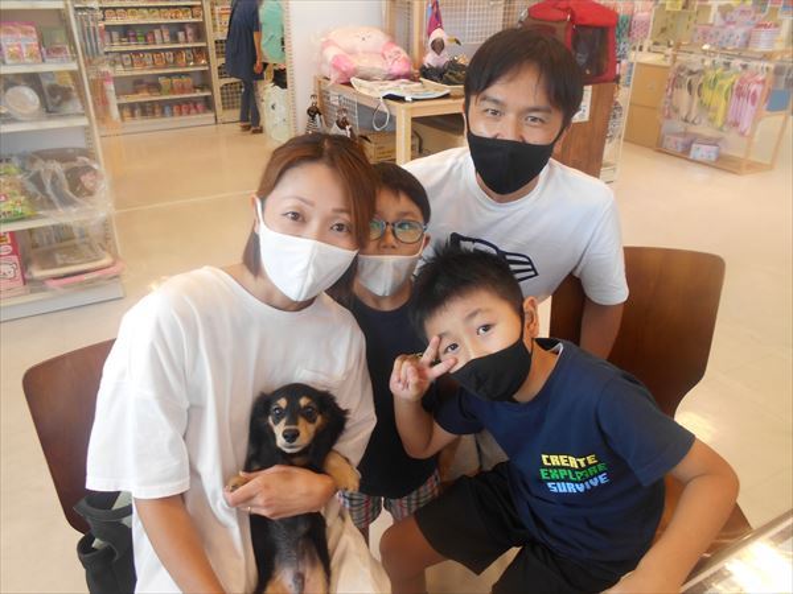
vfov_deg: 53.1
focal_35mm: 26
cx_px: 396
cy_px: 297
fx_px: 596
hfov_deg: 67.3
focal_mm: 4.6
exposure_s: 1/30
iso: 80
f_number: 3.2
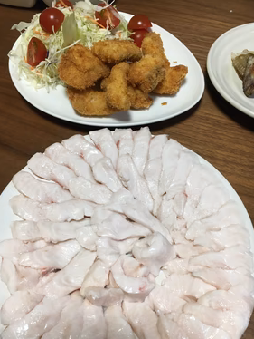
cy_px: 179
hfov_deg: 45.5
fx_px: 303
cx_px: 125
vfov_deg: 58.3
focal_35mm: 31
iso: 40
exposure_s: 1/30
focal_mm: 4.15
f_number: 2.2
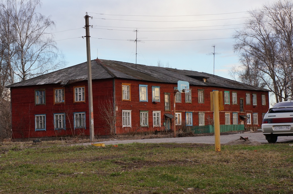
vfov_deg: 17.4
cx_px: 146
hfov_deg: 26.0
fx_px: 634
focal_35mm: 78
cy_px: 97
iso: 400
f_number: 9
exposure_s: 1/200
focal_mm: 52
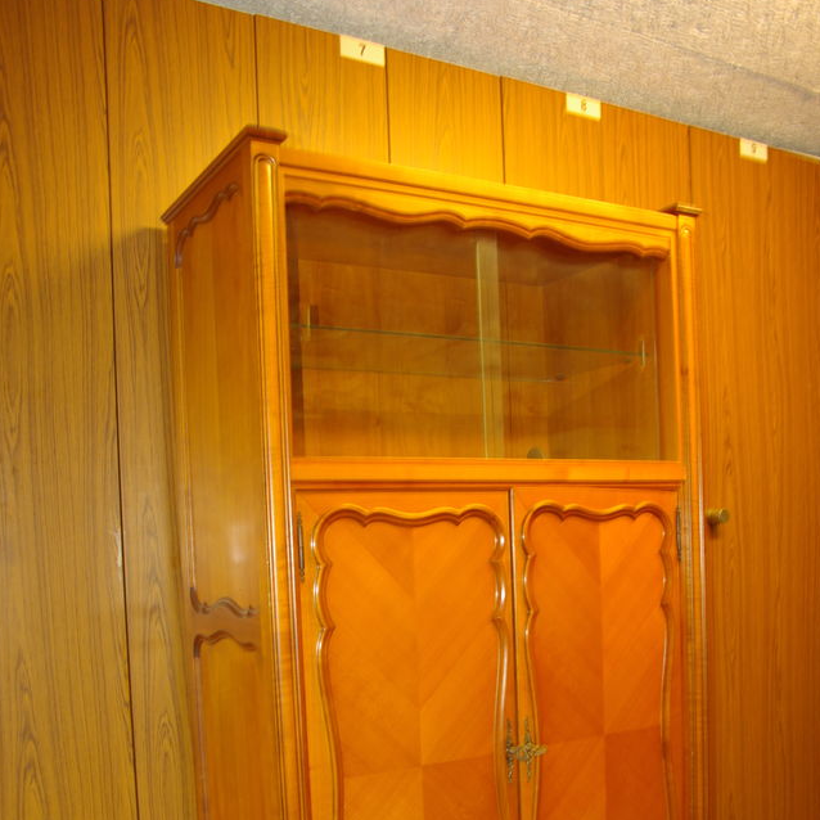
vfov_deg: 44.2
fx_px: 965
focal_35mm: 36
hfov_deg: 46.0
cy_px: 634
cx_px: 422
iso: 200
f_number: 8
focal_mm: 18
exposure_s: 1/1.89
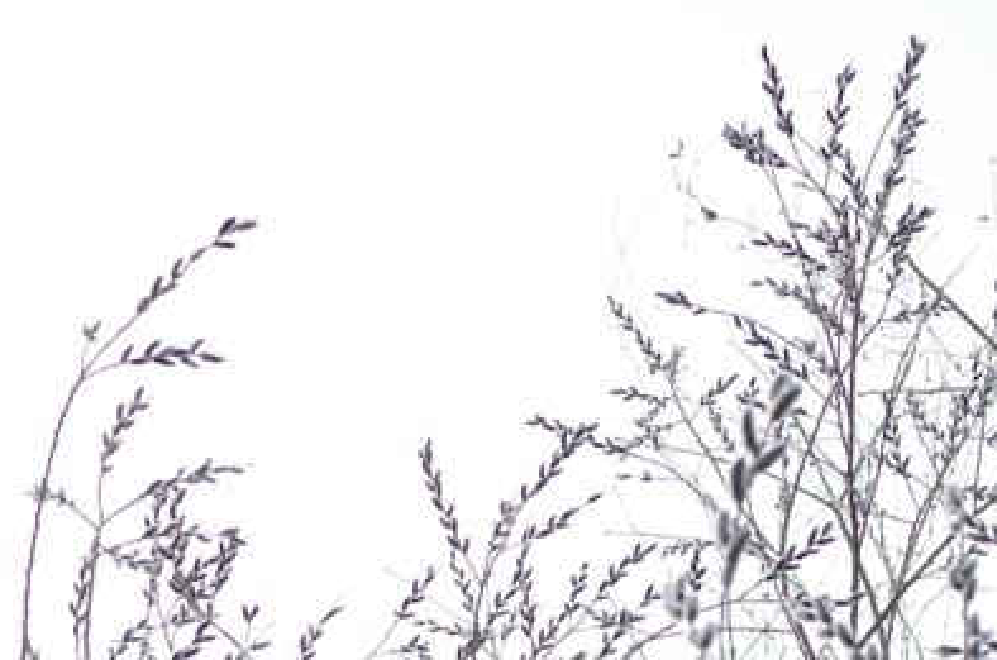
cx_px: 488
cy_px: 769
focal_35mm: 71
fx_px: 1962
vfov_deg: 18.2
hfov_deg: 28.5
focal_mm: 18.3
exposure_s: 1/1000
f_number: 2.8
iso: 100
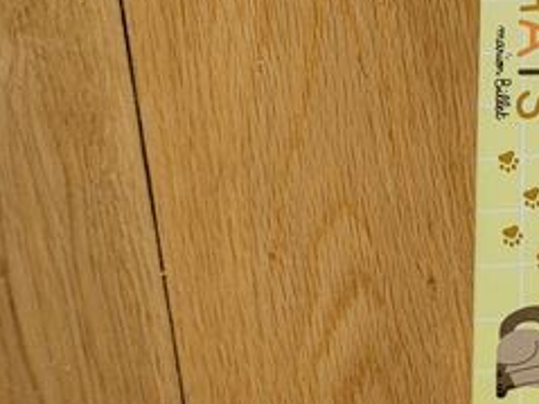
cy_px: -361
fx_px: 1696
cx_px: 1085
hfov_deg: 14.8
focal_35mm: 109
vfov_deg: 12.3
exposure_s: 1/100
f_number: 1.8
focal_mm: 5.4
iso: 250
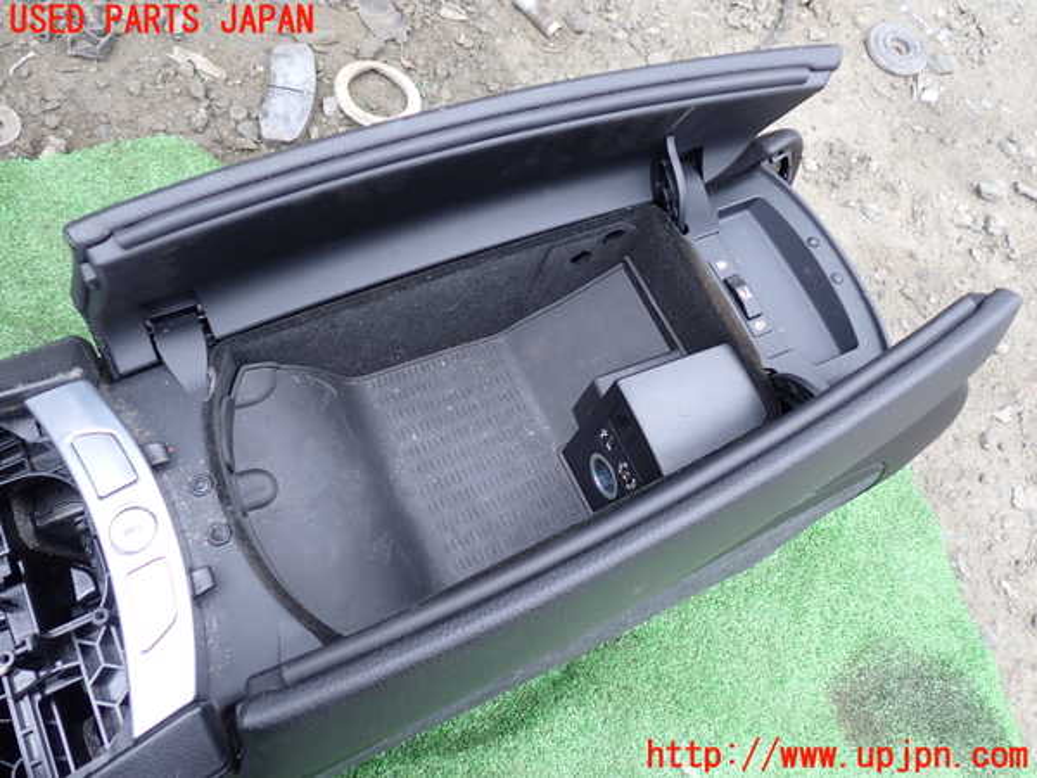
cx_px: 518
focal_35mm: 30
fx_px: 899
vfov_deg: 46.8
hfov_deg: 60.0
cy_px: 389
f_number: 2.3
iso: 160
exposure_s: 1/60
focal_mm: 5.4
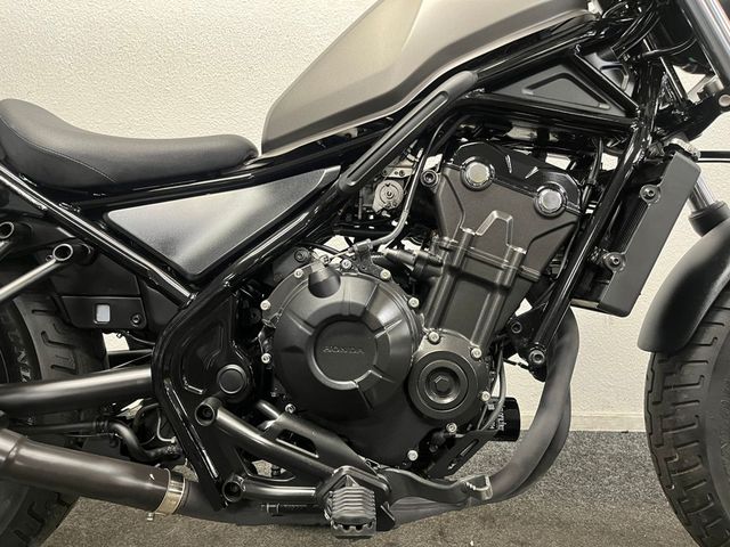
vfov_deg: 53.1
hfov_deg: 67.3
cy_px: 274
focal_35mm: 26
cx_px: 365
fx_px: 548
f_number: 1.6
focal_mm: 5.1
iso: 400
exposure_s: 1/50
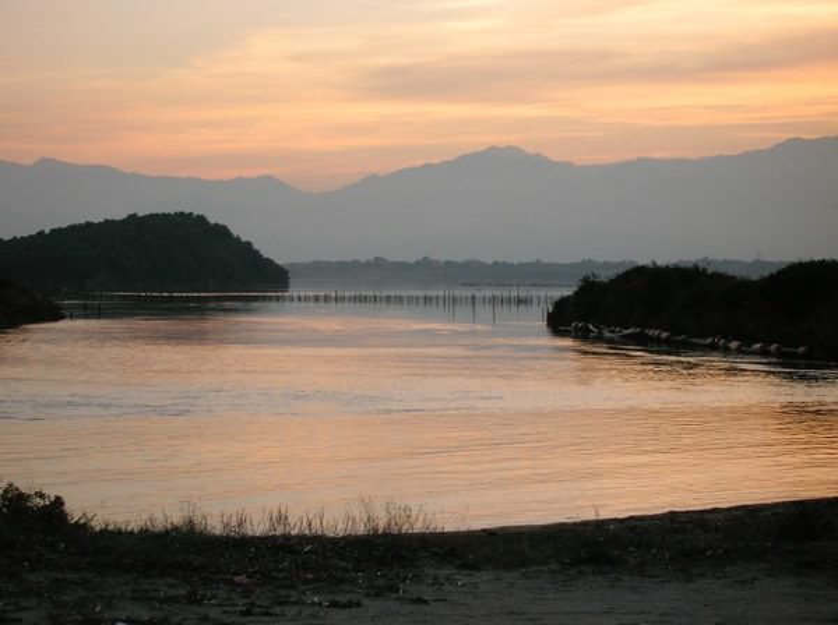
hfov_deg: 19.3
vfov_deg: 14.5
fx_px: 2465
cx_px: 419
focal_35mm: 102
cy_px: 312
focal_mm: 17.1
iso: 50
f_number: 8.2
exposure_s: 1/26.6
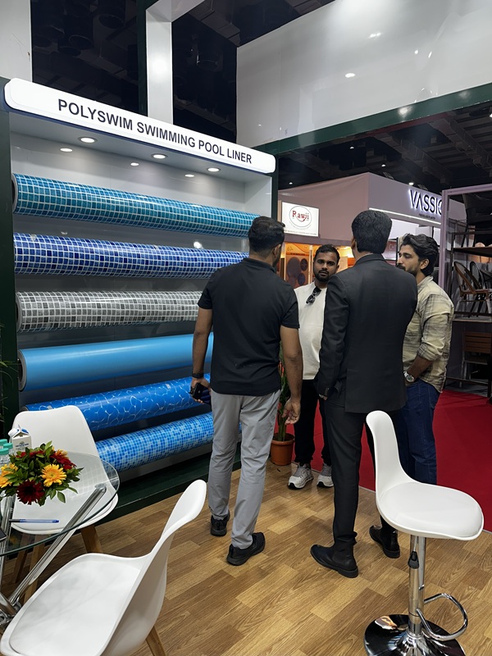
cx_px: 246
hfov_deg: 56.8
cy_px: 328
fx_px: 455
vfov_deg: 71.6
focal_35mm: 24
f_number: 1.78
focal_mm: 6.86
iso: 50
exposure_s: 1/114
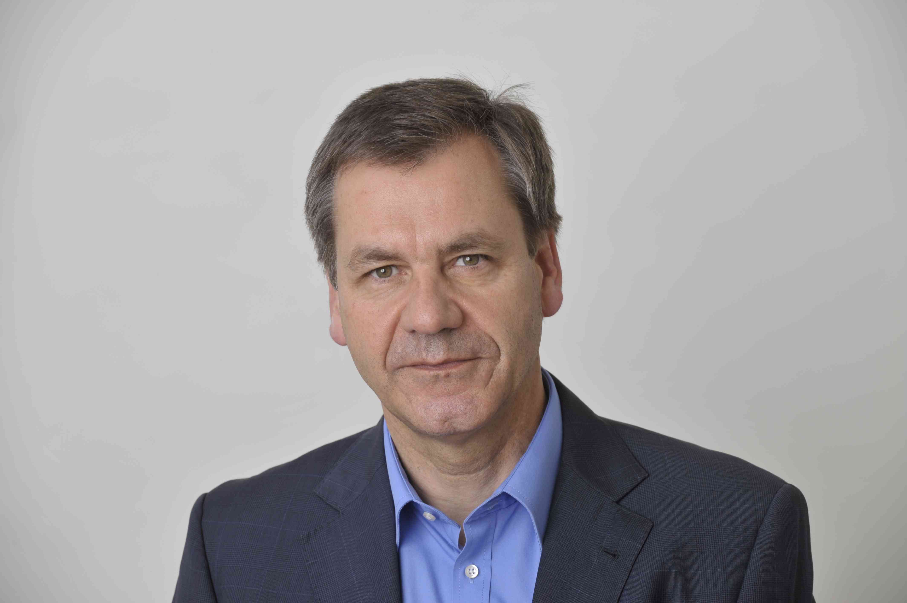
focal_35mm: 130
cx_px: 454
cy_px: 302
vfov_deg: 10.5
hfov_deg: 15.8
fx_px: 3273
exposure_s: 1/60
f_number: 9
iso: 200
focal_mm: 130
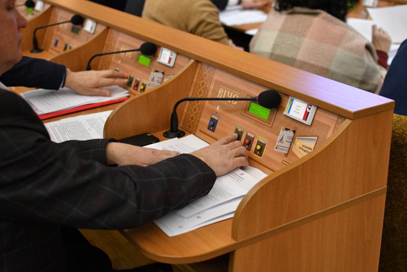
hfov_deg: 37.8
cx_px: 204
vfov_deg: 25.8
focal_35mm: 52
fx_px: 594
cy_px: 136
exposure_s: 1/125
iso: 3200
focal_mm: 35
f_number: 2.8
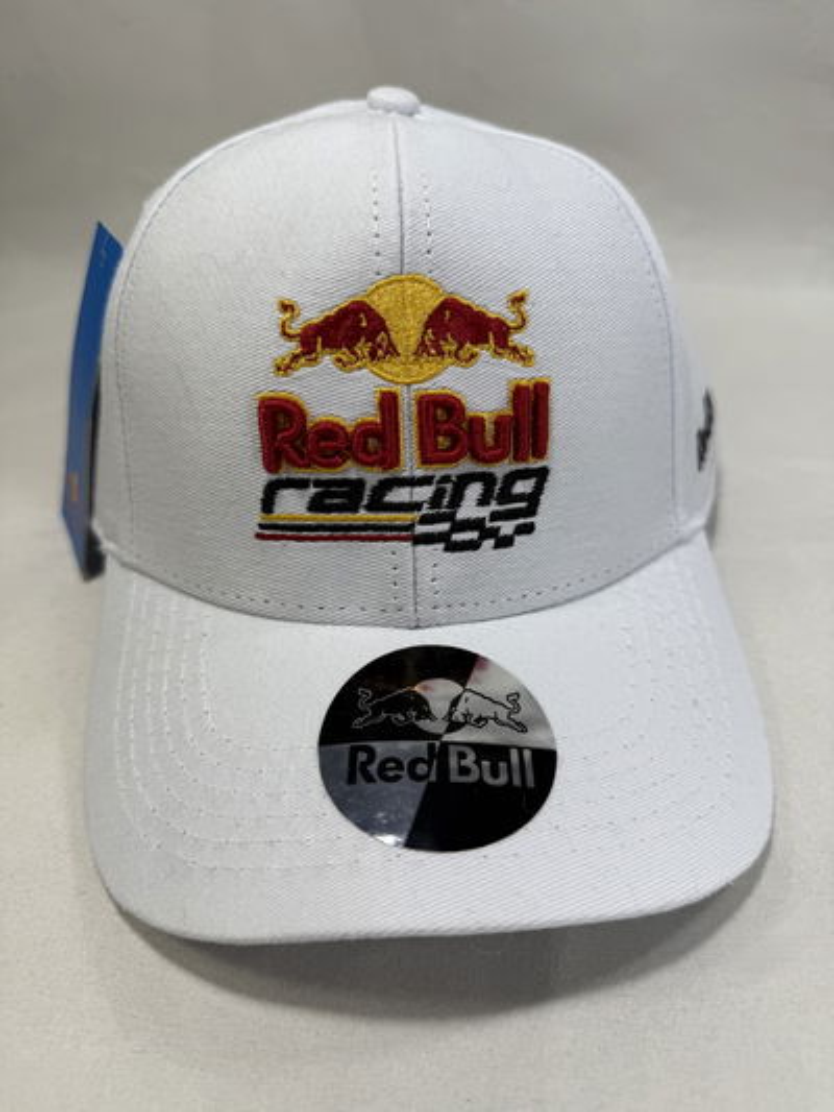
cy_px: 556
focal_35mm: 24
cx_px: 417
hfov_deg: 56.8
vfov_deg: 71.6
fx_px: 771
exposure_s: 1/428
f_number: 1.78
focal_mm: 6.76
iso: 80
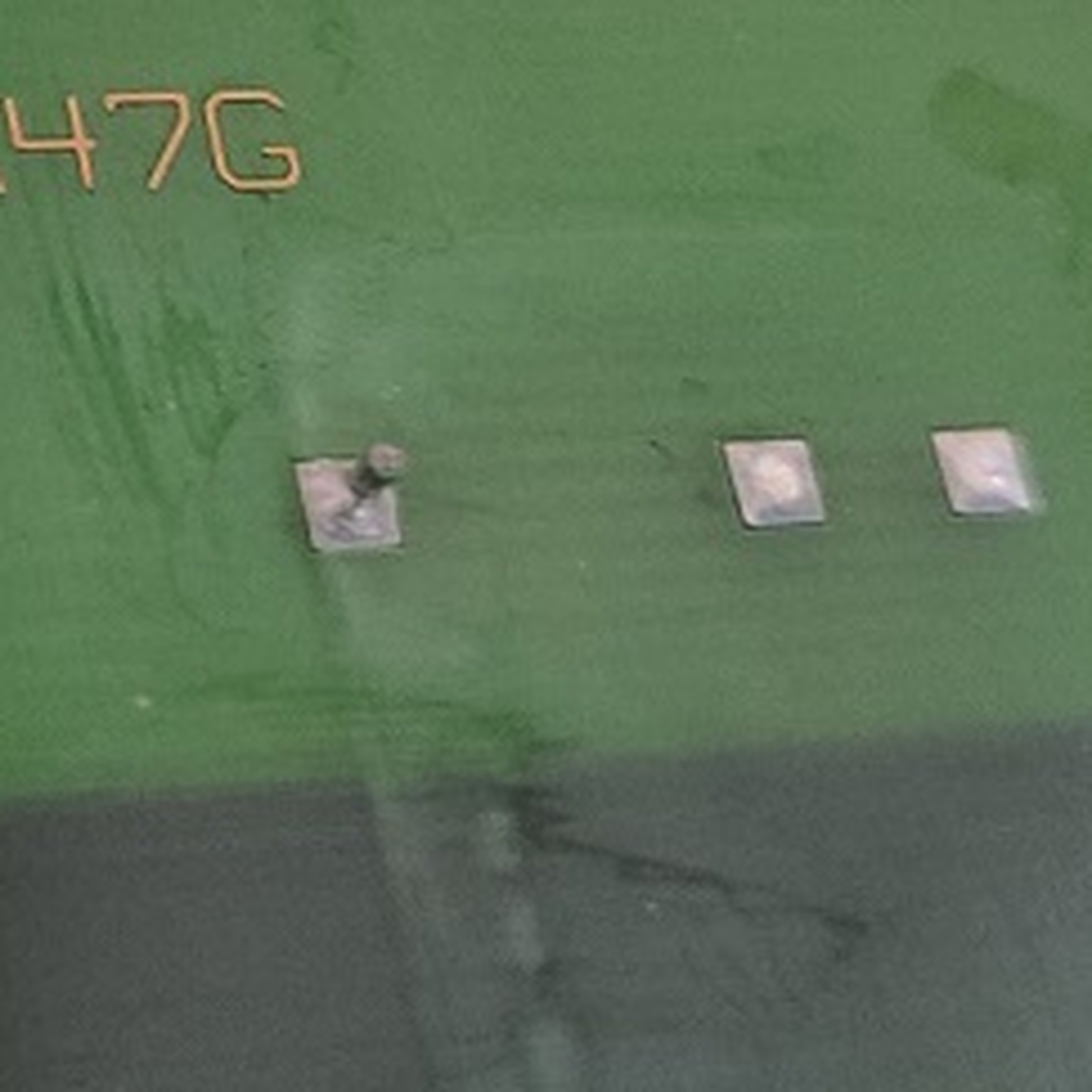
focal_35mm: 99
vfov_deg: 17.4
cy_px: 247
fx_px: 3533
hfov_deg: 17.2
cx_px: 27
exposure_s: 1/20
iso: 1600
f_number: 1.65
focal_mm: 4.75
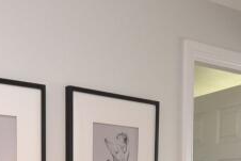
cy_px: 245
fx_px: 455
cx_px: 62
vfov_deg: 17.8
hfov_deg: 29.2
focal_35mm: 68
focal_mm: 10
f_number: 3.5
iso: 560
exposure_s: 1/60
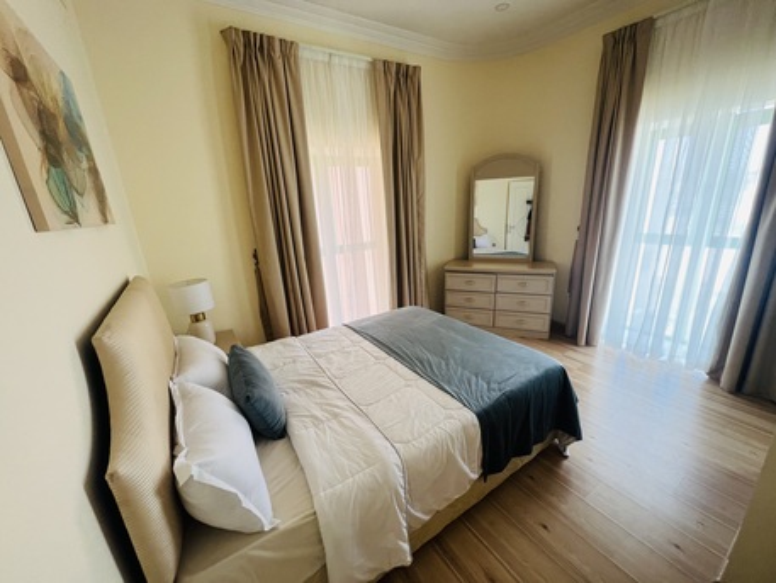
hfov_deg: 106.2
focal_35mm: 13
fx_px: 292
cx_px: 388
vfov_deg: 89.9
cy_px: 292
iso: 80
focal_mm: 1.57
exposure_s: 1/99
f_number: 1.8
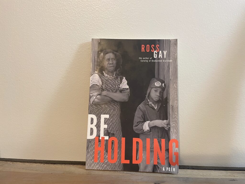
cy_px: 92
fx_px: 184
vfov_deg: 53.1
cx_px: 122
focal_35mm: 26
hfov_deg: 67.3
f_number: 1.6
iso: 320
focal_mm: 4.2
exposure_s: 1/60
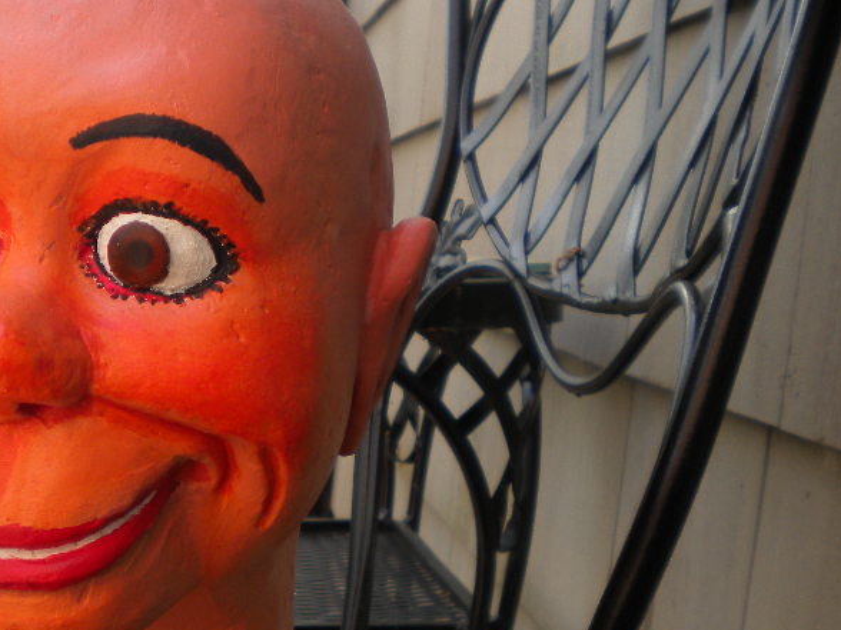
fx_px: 1482
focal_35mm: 61
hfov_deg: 30.5
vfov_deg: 24.0
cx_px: 113
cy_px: 389
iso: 80
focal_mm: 6.3
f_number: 3.1
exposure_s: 1/138
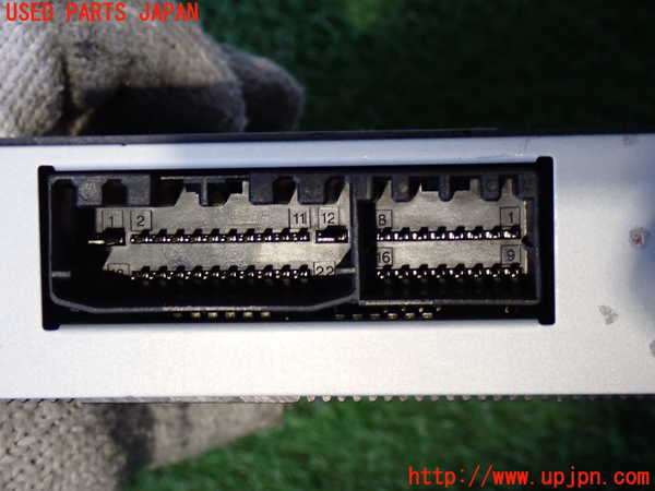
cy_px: 246
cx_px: 328
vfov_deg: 18.0
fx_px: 1552
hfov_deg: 23.8
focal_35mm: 82
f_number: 4.3
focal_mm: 14.62
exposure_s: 1/30
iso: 800
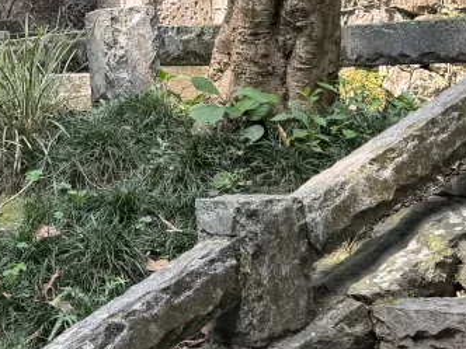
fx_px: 1400
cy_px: -56
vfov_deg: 13.9
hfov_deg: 16.8
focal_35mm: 104
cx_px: -267
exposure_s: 1/140
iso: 64
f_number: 1.78
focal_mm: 6.76
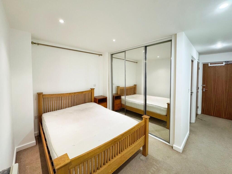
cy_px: 87
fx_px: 94
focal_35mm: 14
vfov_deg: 85.7
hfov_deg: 102.0
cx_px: 116
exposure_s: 1/50
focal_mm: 2.22
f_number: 2.2
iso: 250
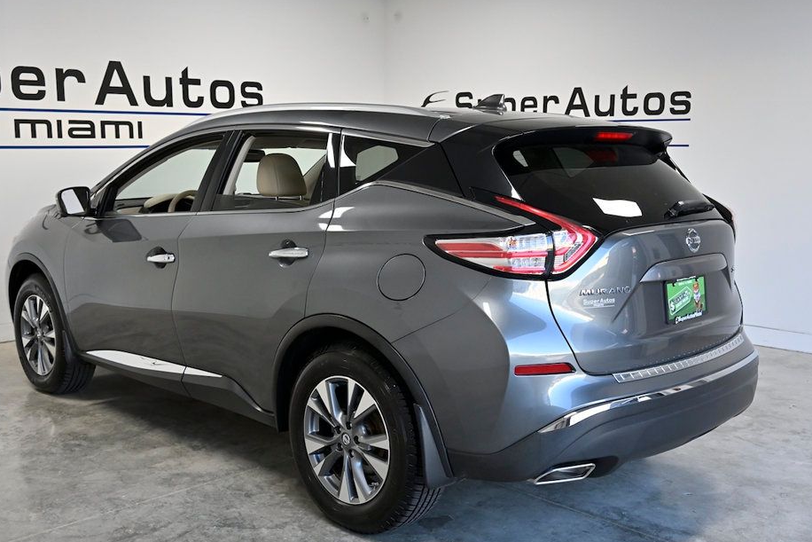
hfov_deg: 50.7
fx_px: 857
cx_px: 391
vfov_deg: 35.0
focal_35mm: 38
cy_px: 298
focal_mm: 34
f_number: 5.6
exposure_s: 1/640
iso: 2000
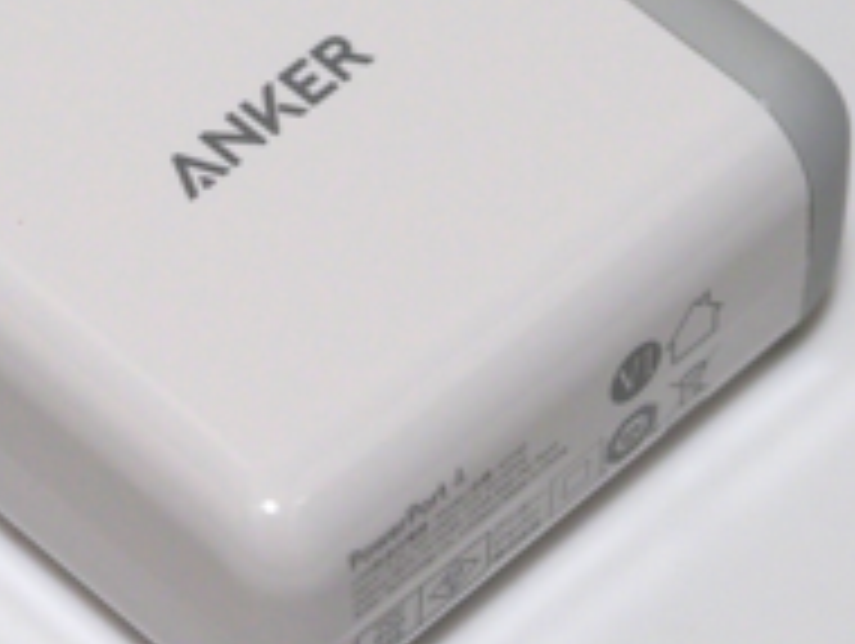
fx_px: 6232
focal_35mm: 252
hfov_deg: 7.8
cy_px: 158
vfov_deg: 5.9
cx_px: 274
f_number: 4
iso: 1250
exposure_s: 1/125
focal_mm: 60
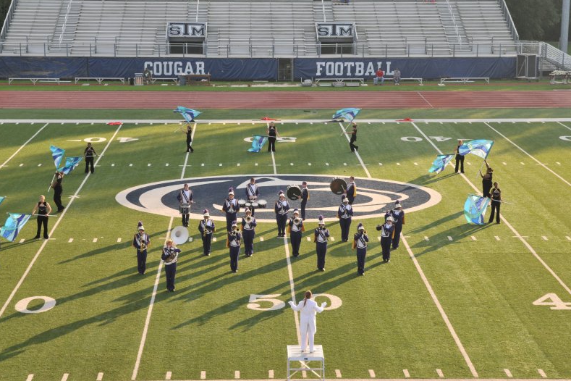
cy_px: 191
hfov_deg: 24.3
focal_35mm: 84
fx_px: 1324
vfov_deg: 16.4
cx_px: 287
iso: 200
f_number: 8
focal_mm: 55
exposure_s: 1/200
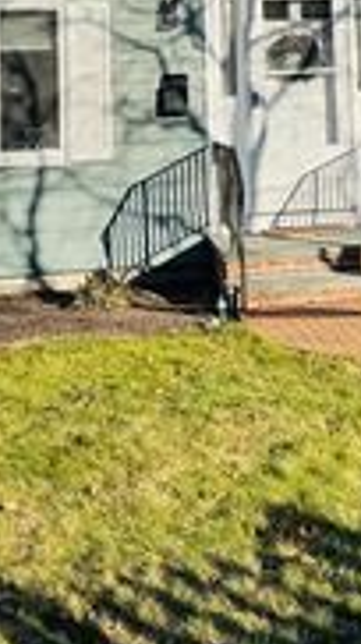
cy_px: 19
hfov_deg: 16.6
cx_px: 304
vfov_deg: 27.9
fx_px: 1229
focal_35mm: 72
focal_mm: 6.76
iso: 80
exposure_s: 1/5814
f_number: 1.78
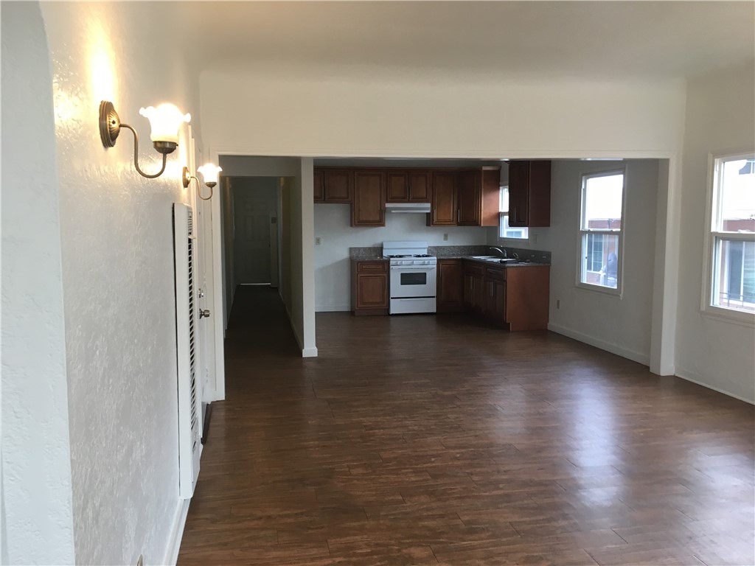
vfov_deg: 48.2
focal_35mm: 29
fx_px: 633
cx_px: 378
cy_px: 283
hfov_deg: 61.7
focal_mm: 4.15
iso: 32
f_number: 2.2
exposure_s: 1/30
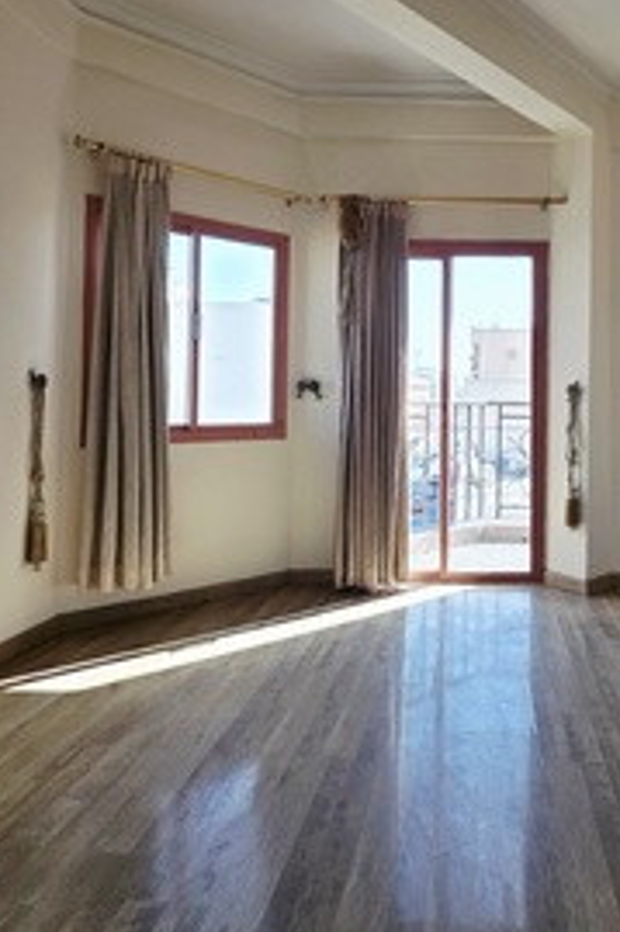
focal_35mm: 23
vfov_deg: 75.3
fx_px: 595
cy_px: 376
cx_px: 438
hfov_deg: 53.4
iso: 40
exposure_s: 1/101
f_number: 1.9
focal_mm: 2.2
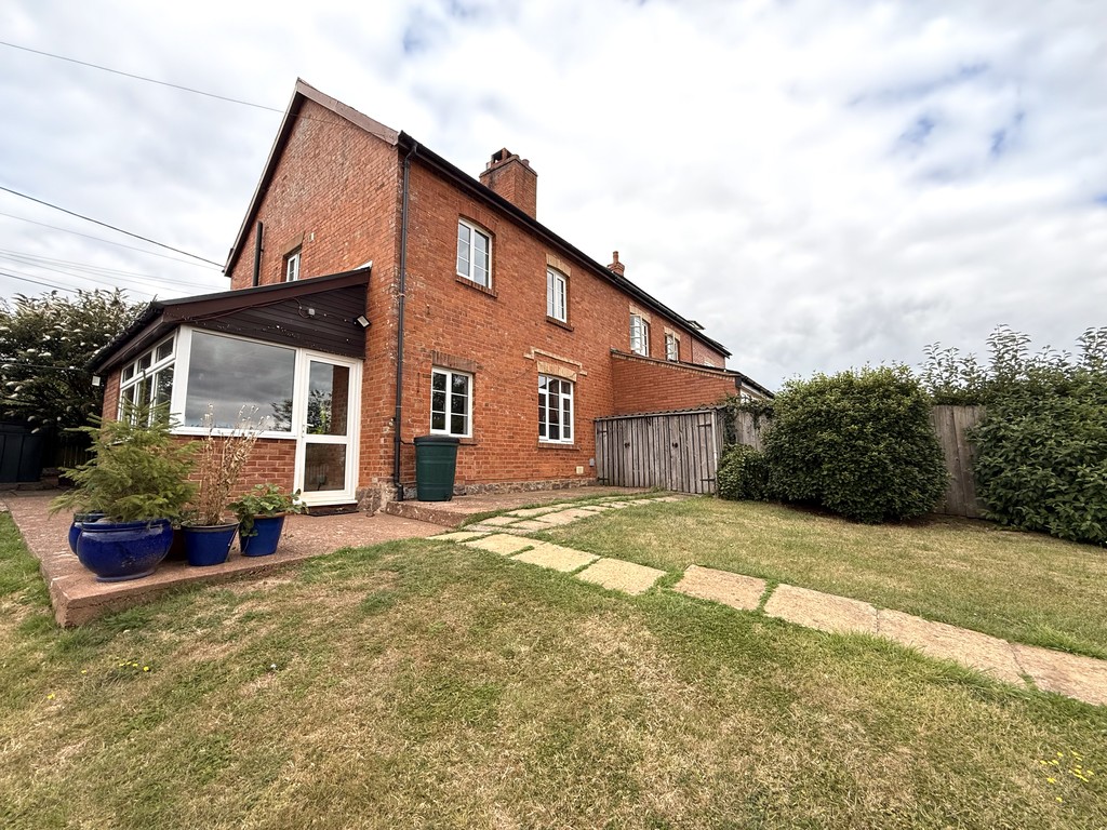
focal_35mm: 14
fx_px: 448
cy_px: 415
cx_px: 554
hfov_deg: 102.1
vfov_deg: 85.7
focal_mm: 2.22
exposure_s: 1/985
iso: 64
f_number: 2.2
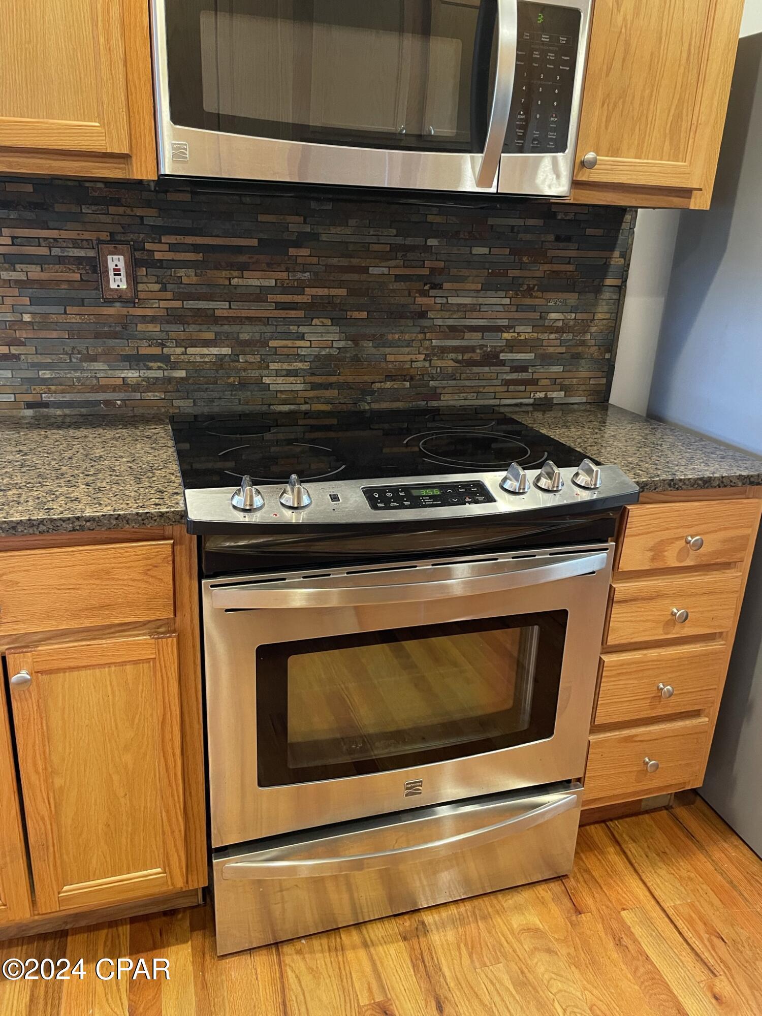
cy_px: 508
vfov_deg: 67.3
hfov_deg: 53.1
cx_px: 381
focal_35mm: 26
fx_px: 763
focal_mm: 4.2
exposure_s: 1/40
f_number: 1.6
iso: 320
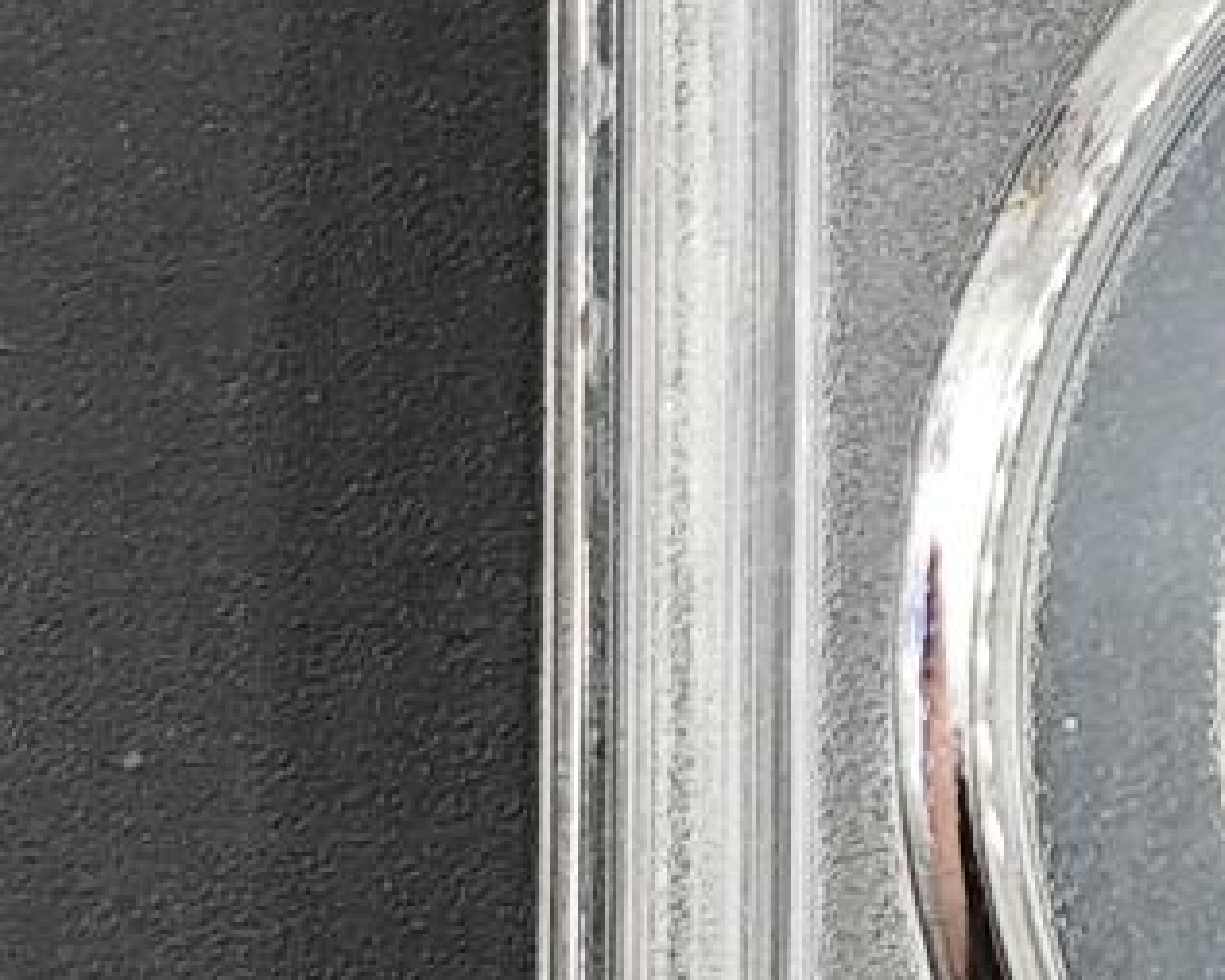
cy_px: 182
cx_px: 2186
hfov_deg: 5.4
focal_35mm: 350
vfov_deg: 4.4
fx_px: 12693
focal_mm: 6.14
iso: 100
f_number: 1.65
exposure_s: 1/100
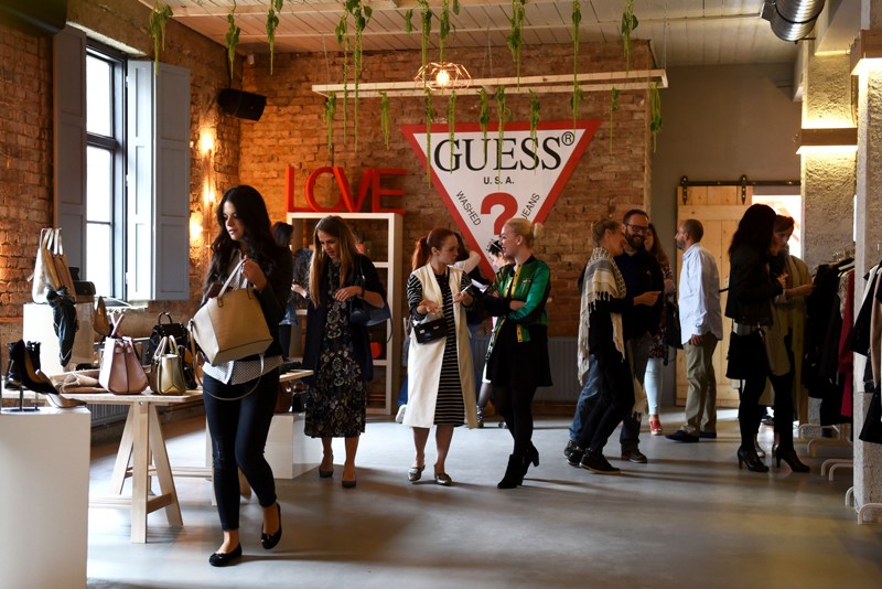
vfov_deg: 29.9
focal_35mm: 45
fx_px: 1103
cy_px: 294
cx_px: 441
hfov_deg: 43.6
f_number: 2.8
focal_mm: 45
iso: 1000
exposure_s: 1/100
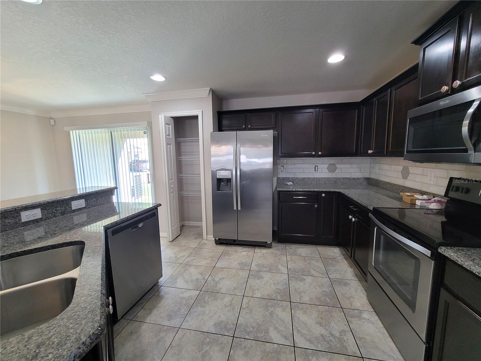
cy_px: 180
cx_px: 240
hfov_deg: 106.2
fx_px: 181
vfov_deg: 89.9
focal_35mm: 13
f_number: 2.2
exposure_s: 1/60
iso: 250
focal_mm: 2.2
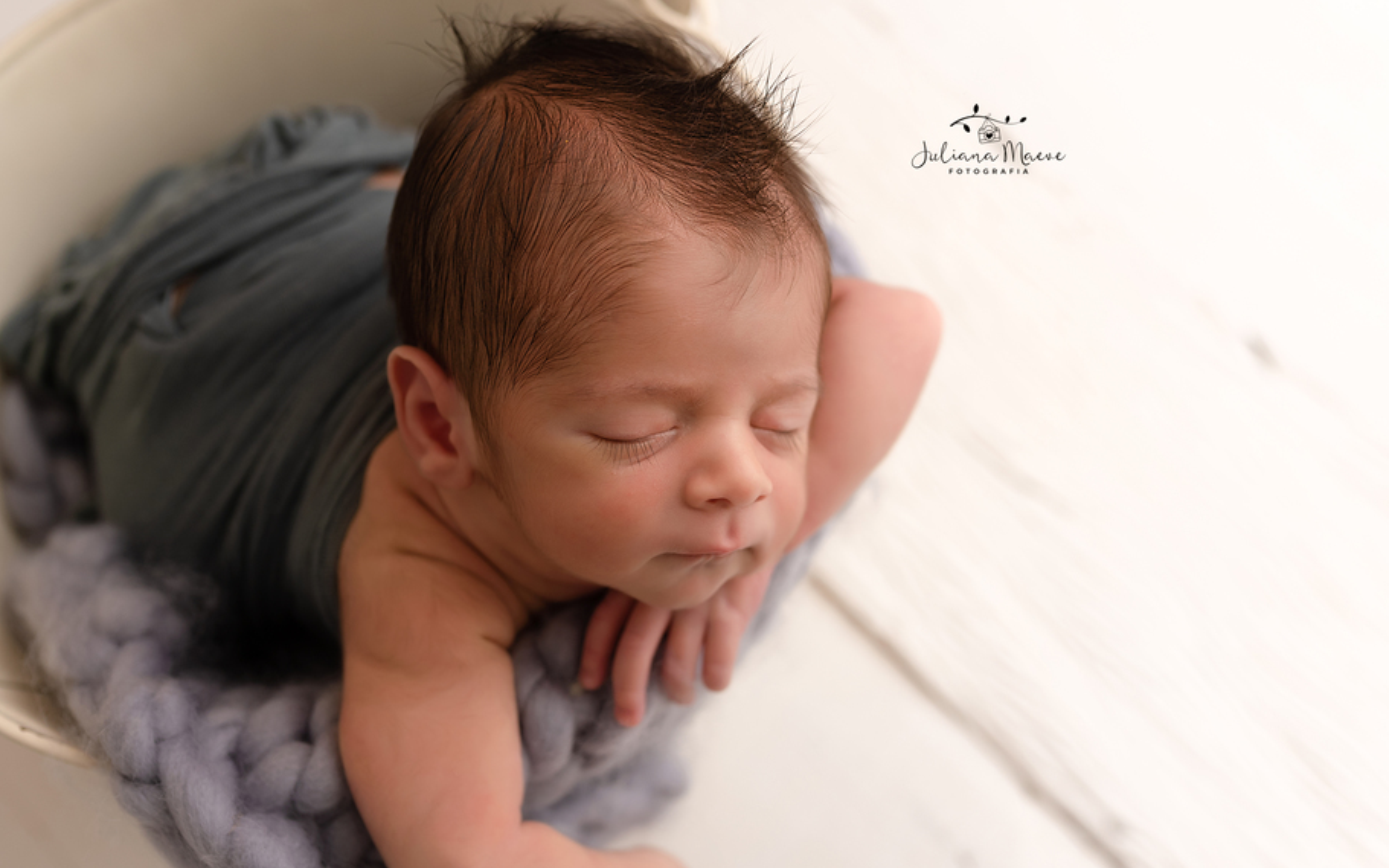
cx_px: 727
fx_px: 1779
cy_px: 437
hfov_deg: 42.6
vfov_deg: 27.4
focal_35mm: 47
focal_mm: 35
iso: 125
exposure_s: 1/125
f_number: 2.8
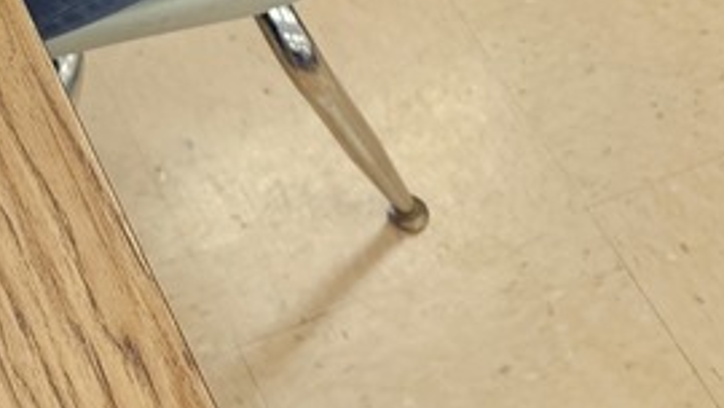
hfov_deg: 21.3
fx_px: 1824
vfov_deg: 11.9
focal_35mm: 95
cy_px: -279
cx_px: -75
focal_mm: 6.3
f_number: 1.7
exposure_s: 1/120
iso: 320
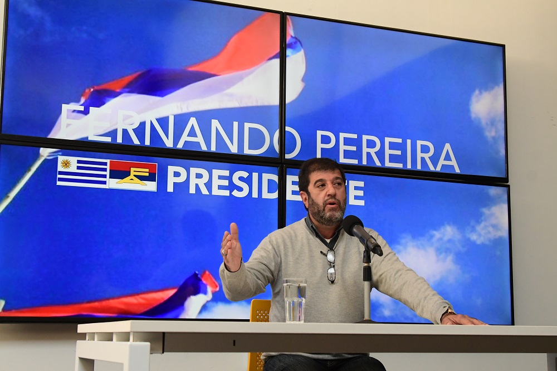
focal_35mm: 57
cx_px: 278
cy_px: 186
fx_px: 882
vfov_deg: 23.8
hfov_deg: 35.1
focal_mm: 38
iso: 2500
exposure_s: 1/250
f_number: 5
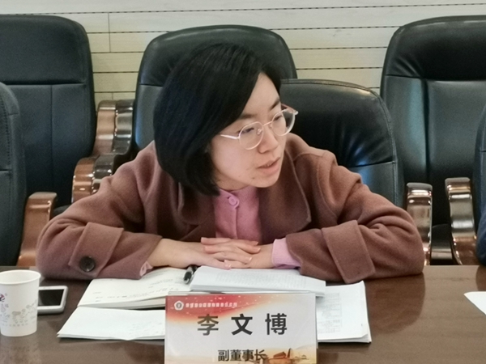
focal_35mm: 104
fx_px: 1460
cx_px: 243
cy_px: 182
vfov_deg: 14.2
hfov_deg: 18.9
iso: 640
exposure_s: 1/30
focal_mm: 4.75
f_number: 1.8
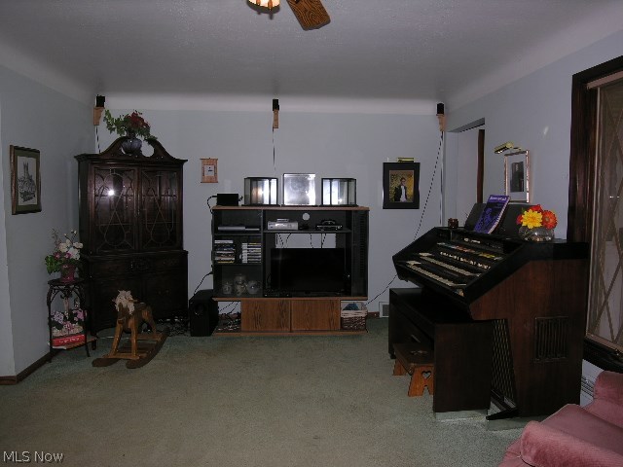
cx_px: 312
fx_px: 432
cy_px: 234
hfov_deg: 71.6
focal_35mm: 24
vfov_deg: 56.8
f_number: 4.1
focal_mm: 6.1
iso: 50
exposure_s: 1/60.1
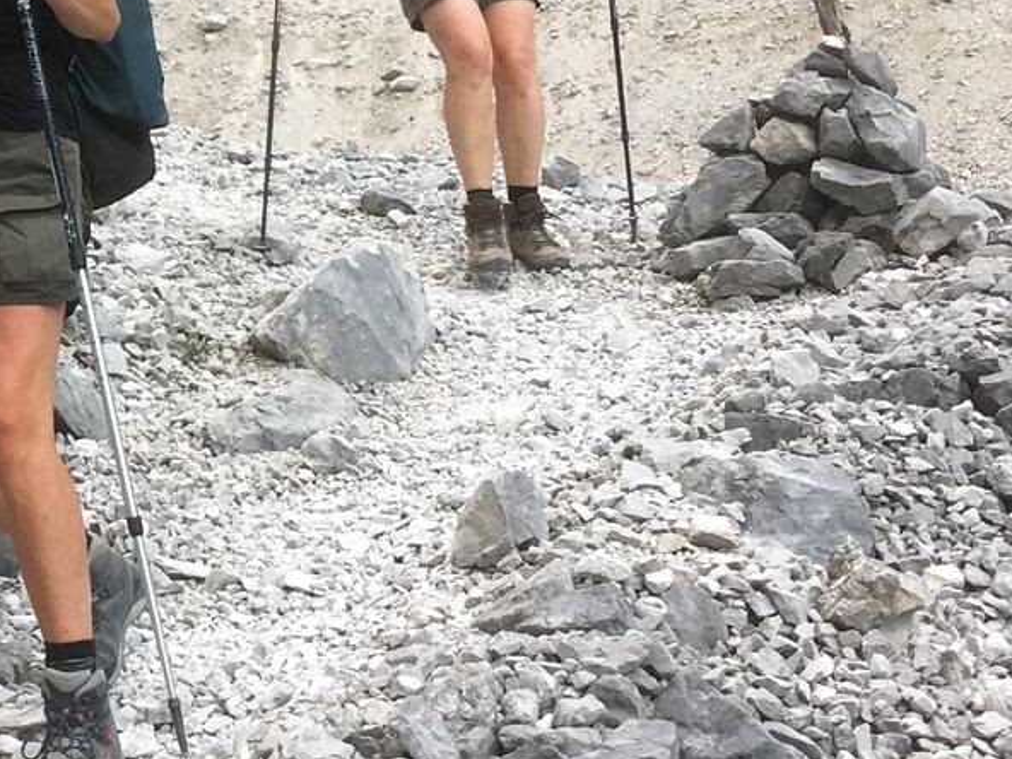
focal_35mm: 94
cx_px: -178
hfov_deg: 19.7
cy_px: 0
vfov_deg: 15.4
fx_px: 2748
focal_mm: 4.2
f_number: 2.2
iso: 25
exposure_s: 1/187
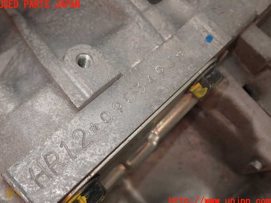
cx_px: 135
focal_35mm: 42
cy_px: 103
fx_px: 329
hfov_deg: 44.8
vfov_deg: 34.3
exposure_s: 1/80
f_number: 2.8
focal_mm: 7.31
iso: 160
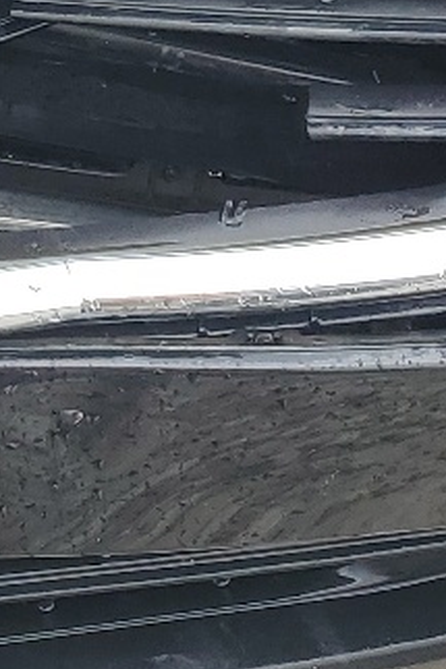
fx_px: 2493
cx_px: -218
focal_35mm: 134
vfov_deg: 14.2
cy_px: -354
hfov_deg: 9.9
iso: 50
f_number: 1.5
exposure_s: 1/400
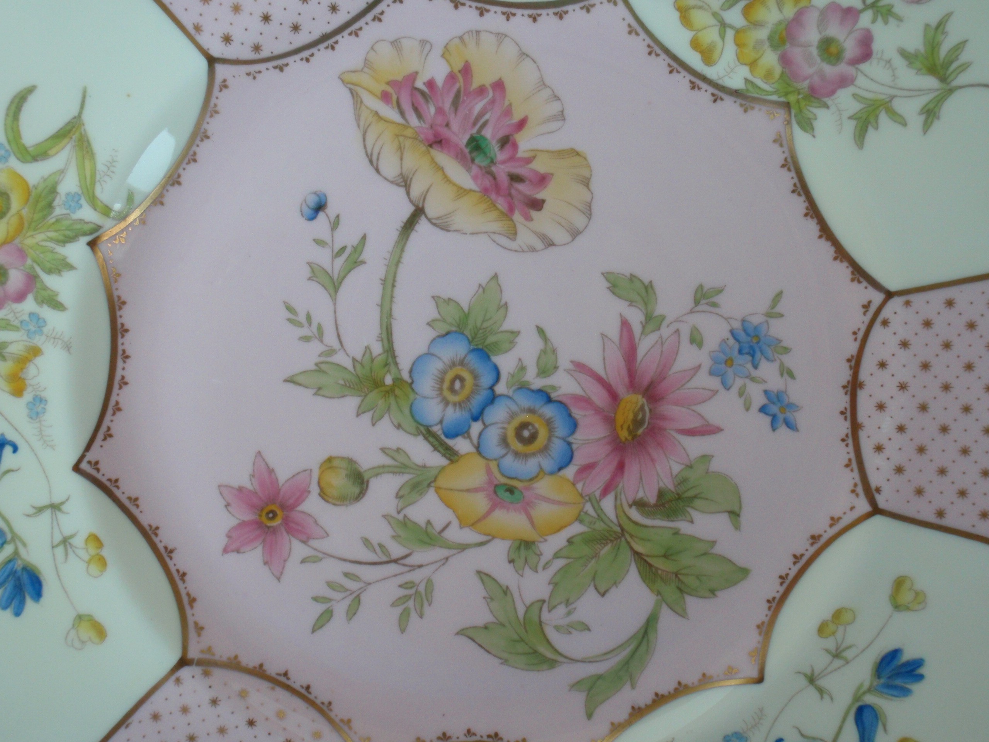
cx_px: 494
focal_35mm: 40
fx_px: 1143
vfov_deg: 36.0
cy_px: 371
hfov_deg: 46.8
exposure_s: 1/20
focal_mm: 7.25
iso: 200
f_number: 3.9
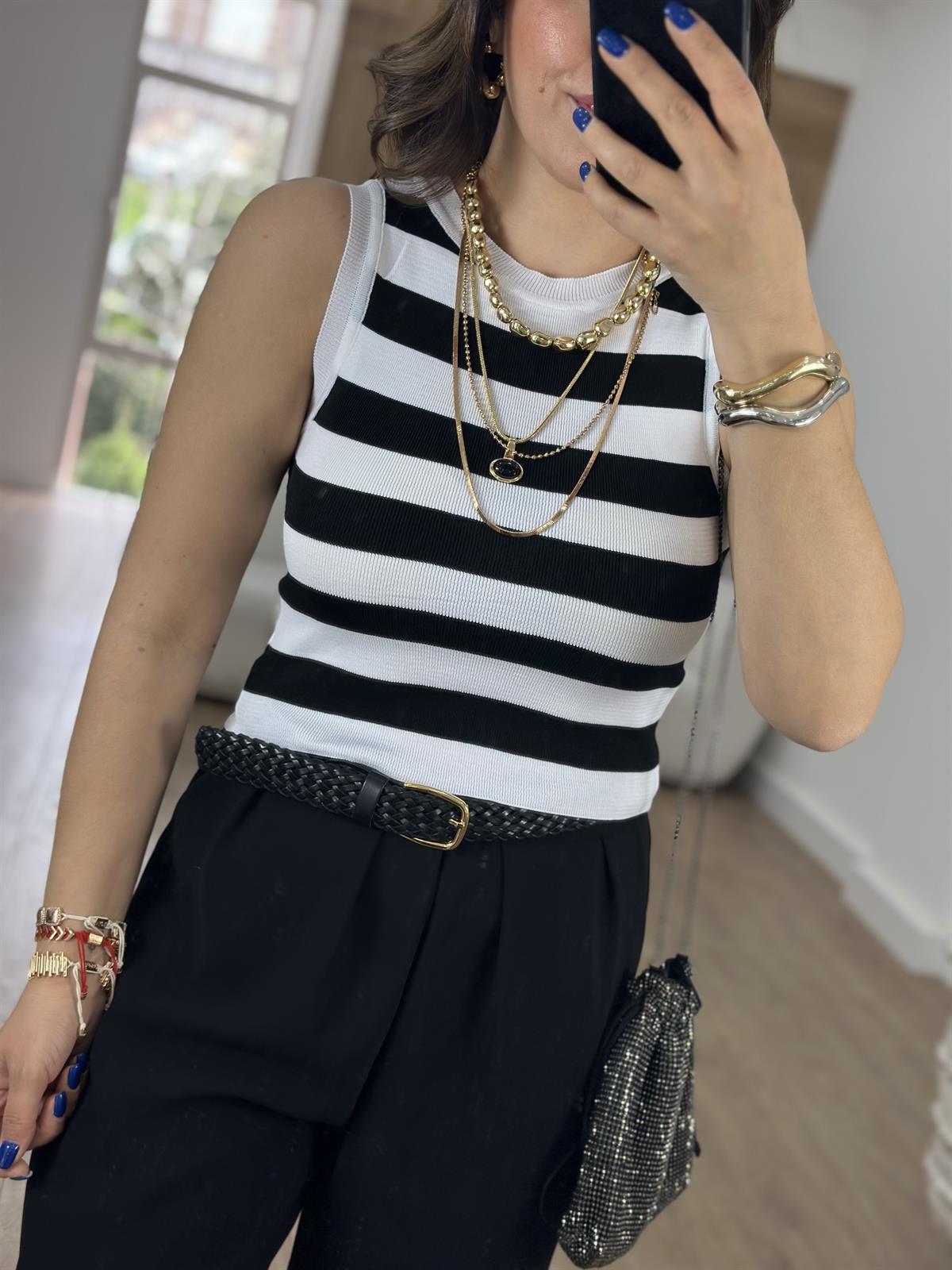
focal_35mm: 48
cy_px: 635
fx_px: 1760
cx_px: 476
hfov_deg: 30.3
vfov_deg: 39.7
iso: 80
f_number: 1.78
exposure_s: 1/290
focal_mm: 6.86
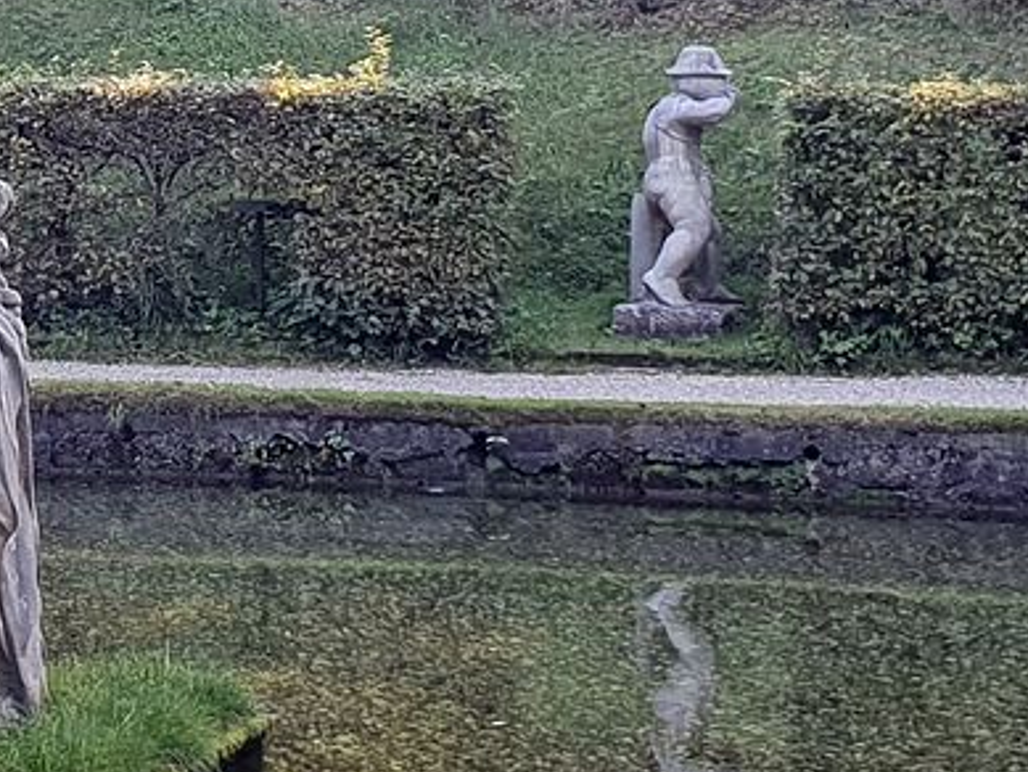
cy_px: 116
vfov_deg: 13.7
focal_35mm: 107
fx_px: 3179
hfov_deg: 17.9
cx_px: -18
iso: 100
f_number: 2.4
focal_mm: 4.32
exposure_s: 1/120
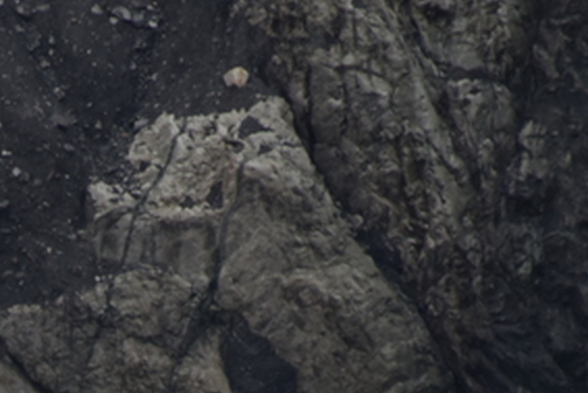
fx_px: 22191
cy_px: 703
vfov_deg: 1.0
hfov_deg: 1.5
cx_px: -235
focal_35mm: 1358
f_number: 5.6
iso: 400
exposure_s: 1/640
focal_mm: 300
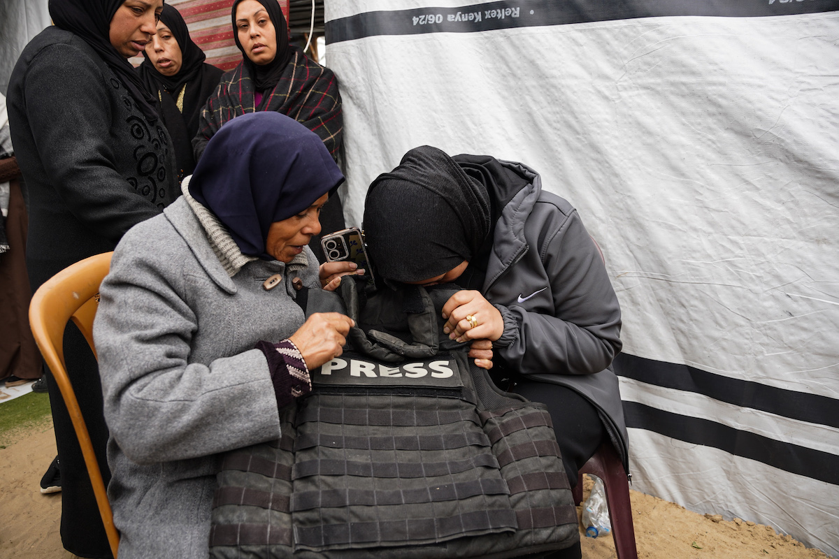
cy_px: 280
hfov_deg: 61.9
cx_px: 420
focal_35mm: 30
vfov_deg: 43.6
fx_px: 699
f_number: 4
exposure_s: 1/160
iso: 320
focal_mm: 30
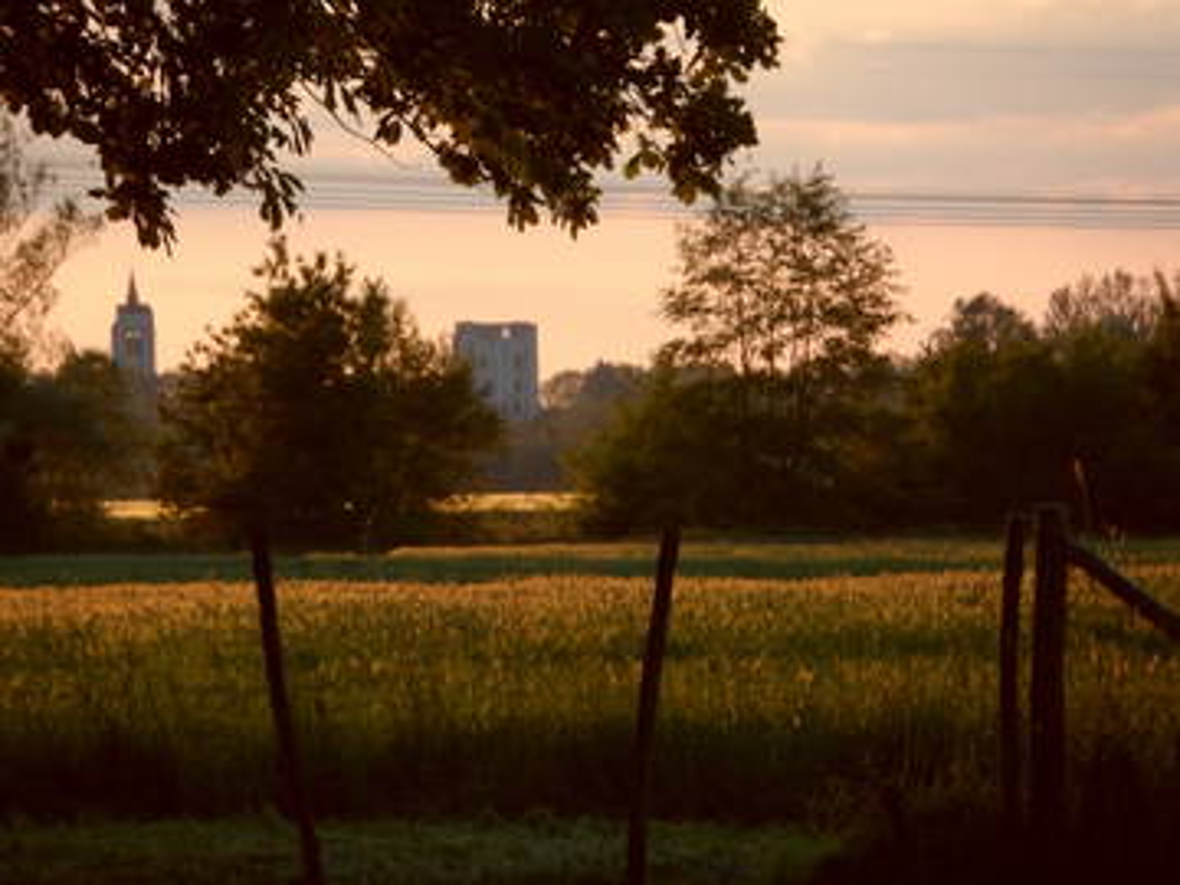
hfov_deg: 4.6
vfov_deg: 3.4
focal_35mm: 432
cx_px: 590
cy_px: 442
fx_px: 14726
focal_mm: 72
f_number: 5.8
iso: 200
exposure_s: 1/125
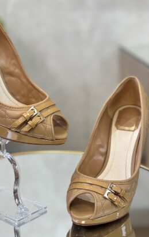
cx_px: 51
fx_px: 461
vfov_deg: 28.9
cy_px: 93
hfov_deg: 18.3
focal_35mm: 71
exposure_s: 1/50
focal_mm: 5.96
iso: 40
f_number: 1.6
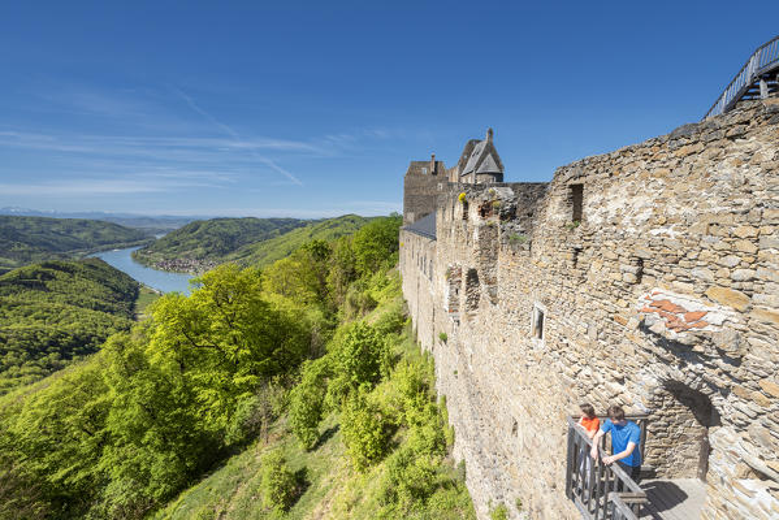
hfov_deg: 100.4
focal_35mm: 15
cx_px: 390
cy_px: 260
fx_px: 325
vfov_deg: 77.4
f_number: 9
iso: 200
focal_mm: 15
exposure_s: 1/640
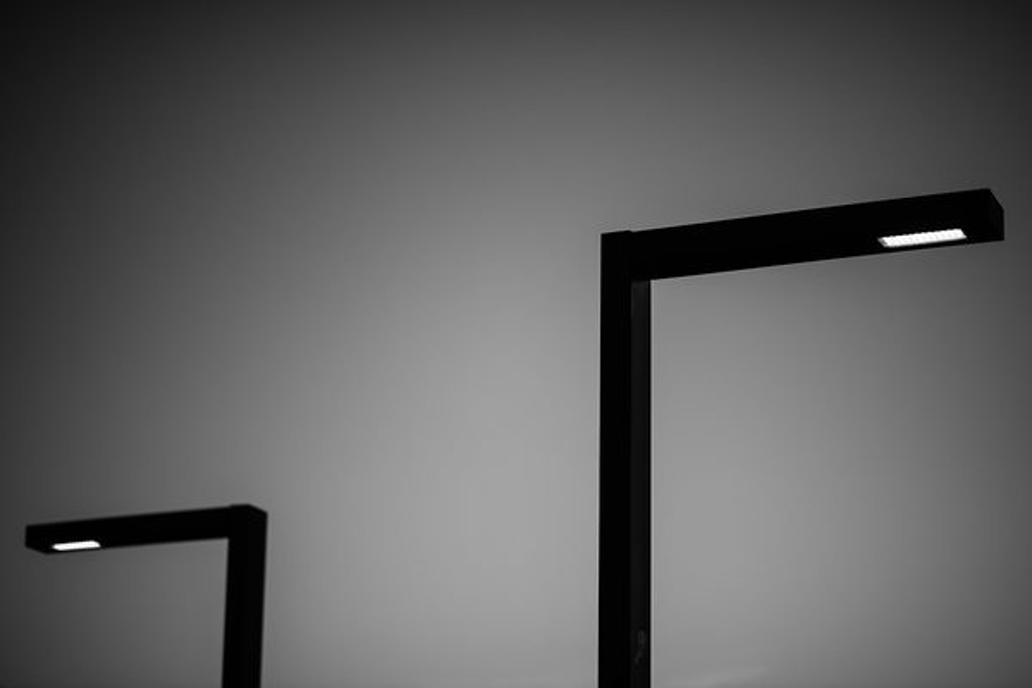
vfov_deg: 16.1
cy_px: 344
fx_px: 2436
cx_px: 516
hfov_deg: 23.9
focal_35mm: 85
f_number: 1.4
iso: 100
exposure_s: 1/4000
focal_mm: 85
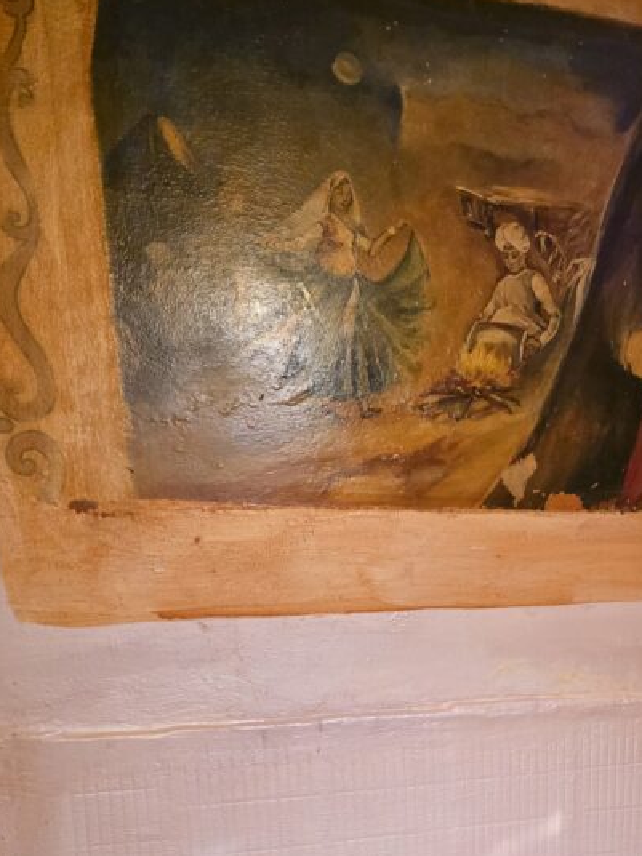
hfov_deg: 32.2
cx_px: 482
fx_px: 1088
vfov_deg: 39.2
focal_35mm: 44
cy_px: 802
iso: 1000
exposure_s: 1/100
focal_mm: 6.3
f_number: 1.7
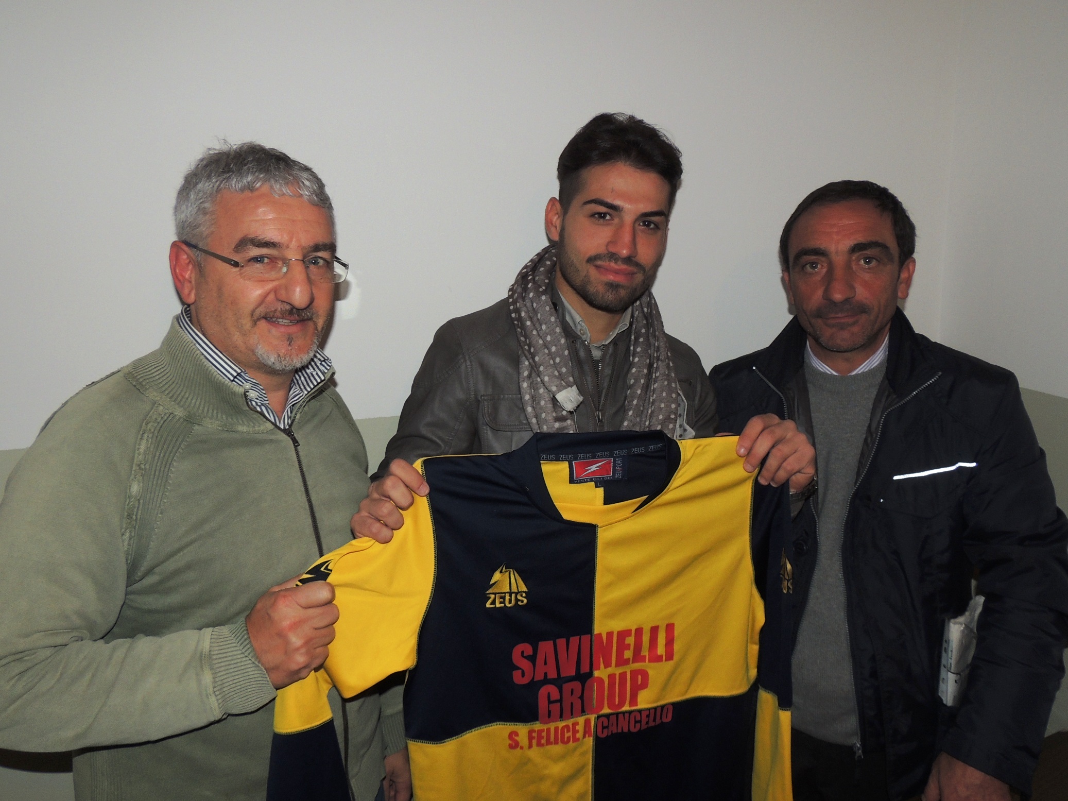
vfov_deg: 49.7
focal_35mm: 28
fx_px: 864
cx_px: 534
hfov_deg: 63.4
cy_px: 400
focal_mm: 4.9
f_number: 3.1
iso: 200
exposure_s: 1/30
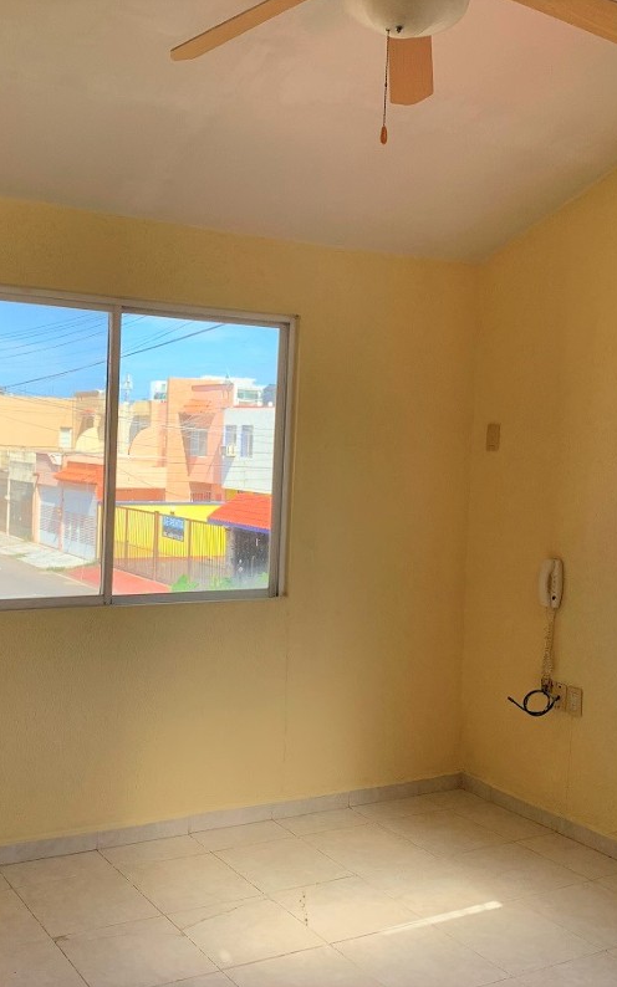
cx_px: 202
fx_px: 996
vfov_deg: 52.8
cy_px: 492
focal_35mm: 37
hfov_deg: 34.1
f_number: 1.8
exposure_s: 1/459
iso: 25
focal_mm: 4.25
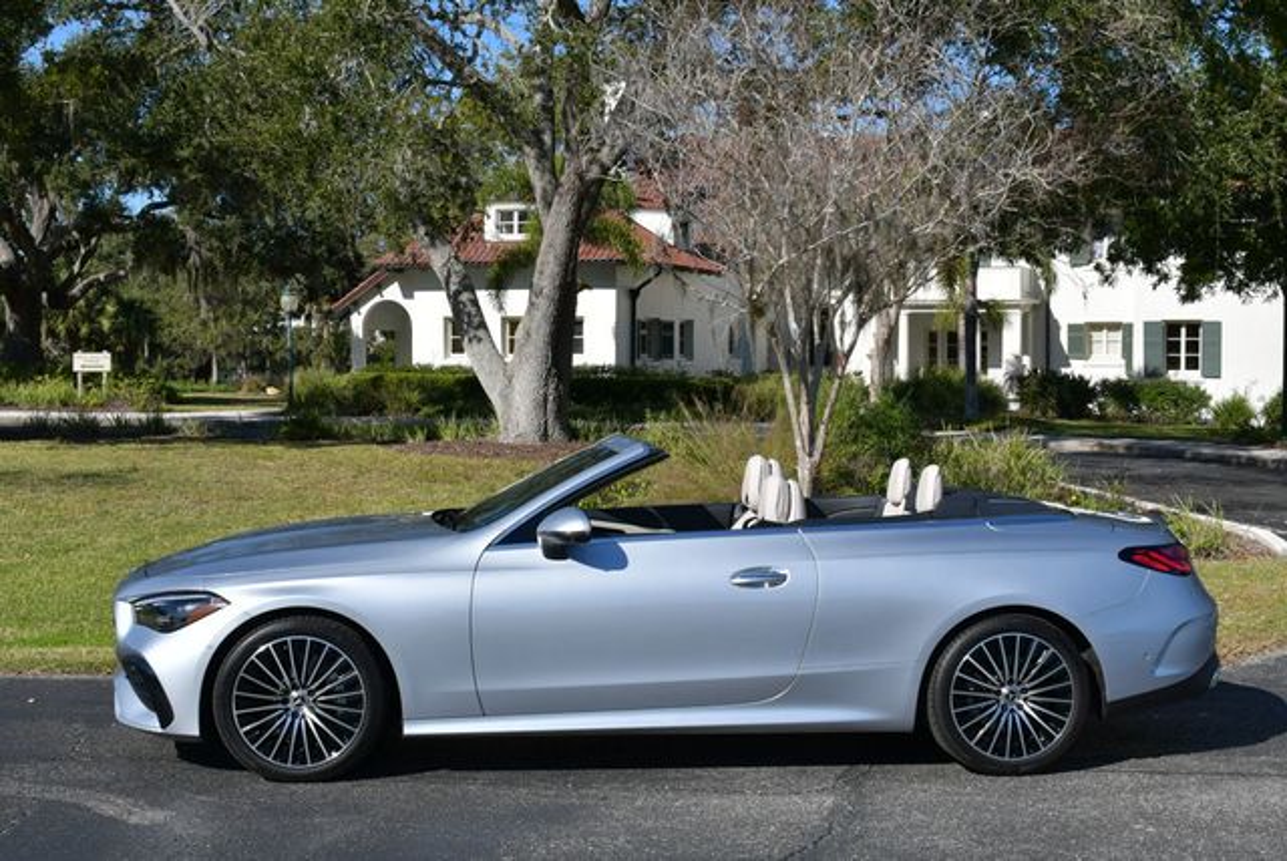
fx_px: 1861
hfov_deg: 38.2
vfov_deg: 26.0
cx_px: 644
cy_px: 430
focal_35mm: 52
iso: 100
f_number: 9
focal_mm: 26
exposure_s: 1/320
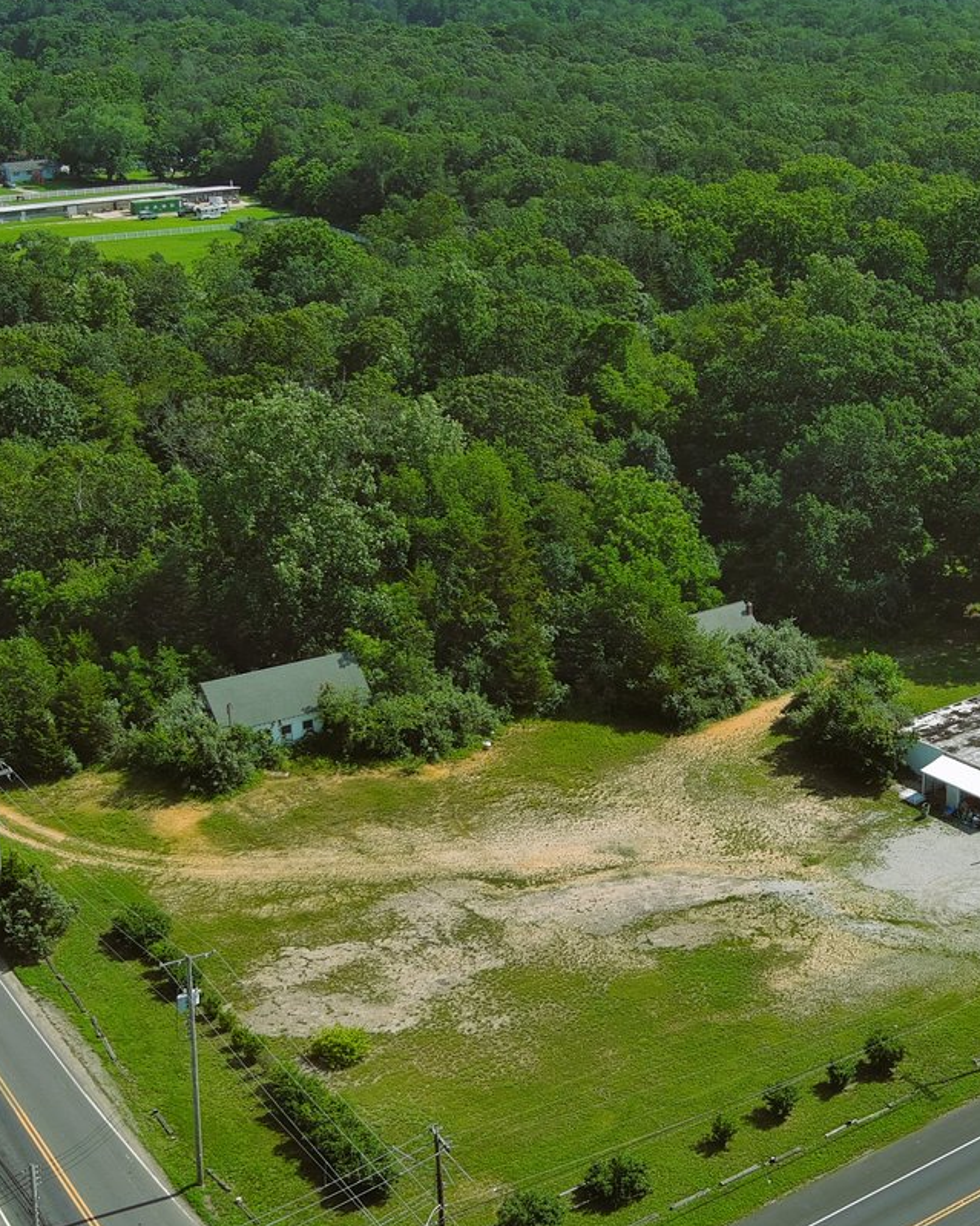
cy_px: 506
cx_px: 708
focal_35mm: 58
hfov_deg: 26.0
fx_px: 2103
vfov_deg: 32.4
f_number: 2.8
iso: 100
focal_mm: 10.57
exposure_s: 1/1600
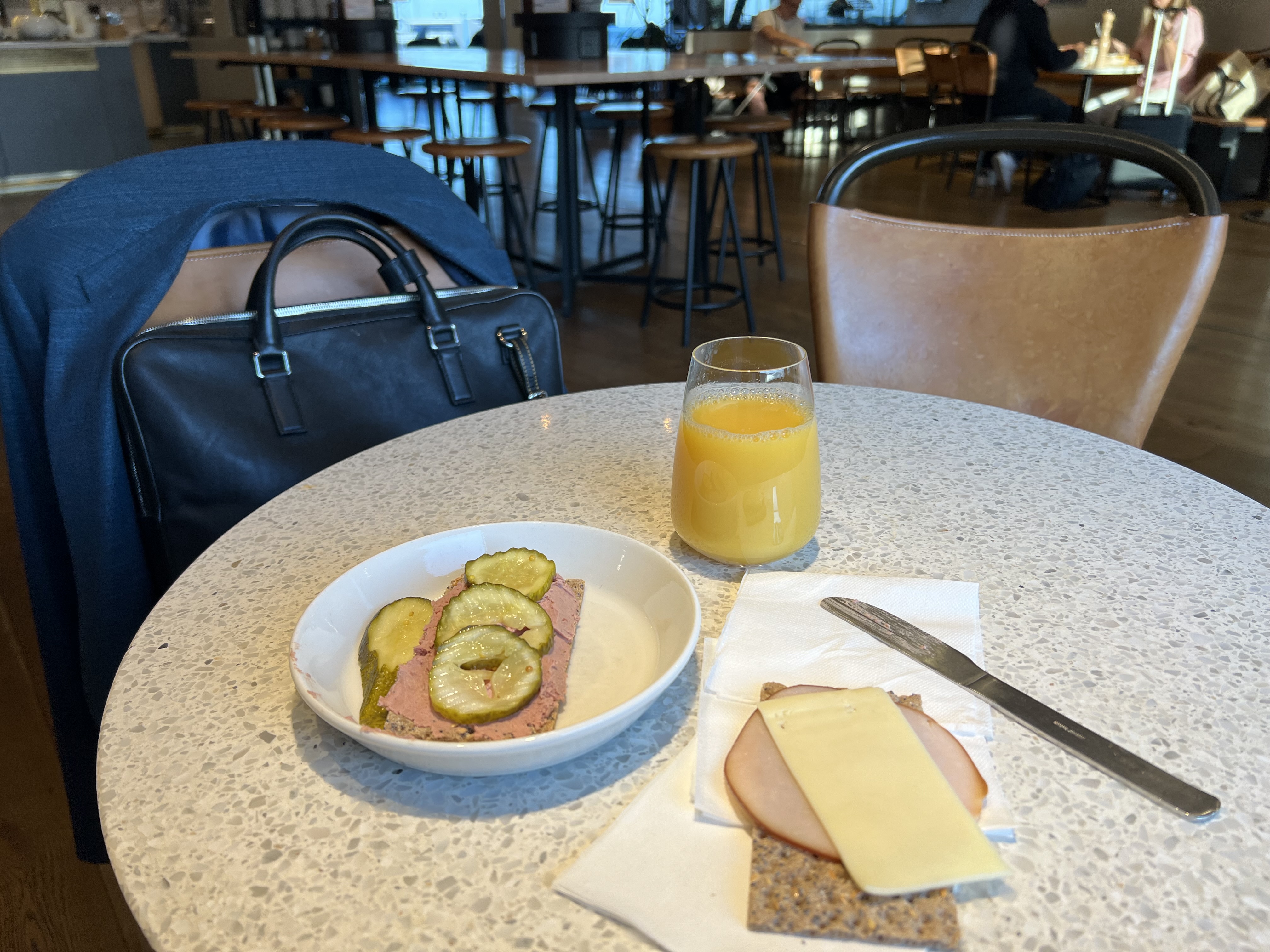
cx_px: 635
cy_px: 476
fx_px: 954
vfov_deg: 53.1
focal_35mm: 26
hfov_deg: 67.3
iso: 40
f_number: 1.5
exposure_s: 1/162
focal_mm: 5.7
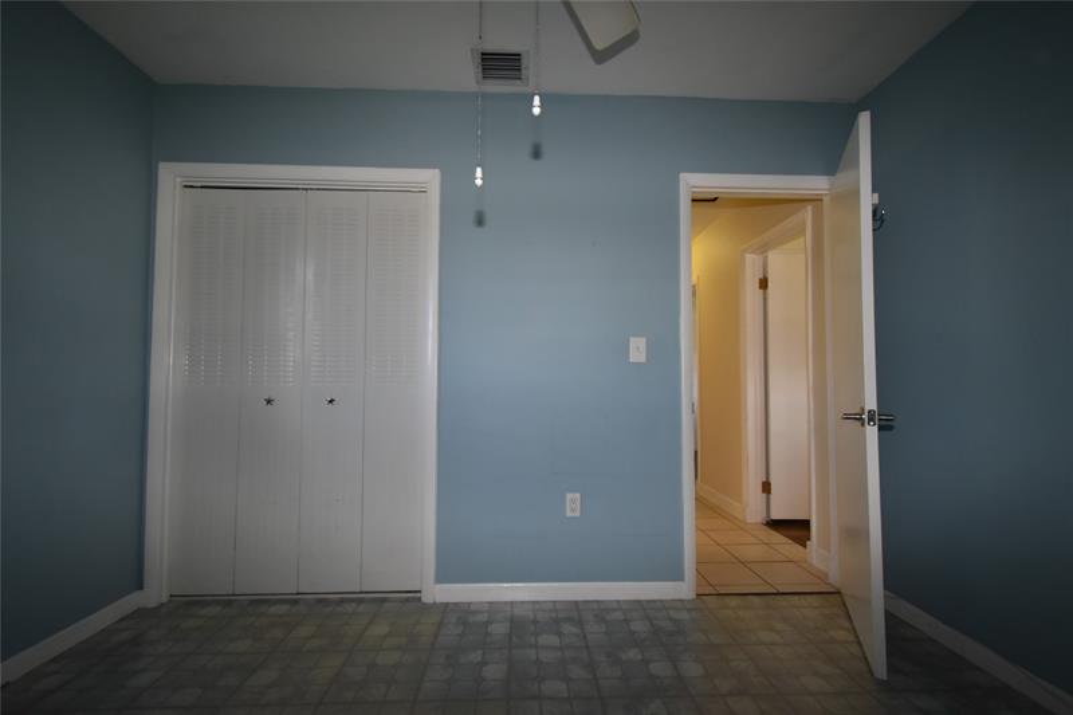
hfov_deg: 100.4
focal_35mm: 15
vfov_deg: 77.3
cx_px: 536
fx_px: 447
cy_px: 358
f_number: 4.5
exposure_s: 1/125
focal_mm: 10
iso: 800
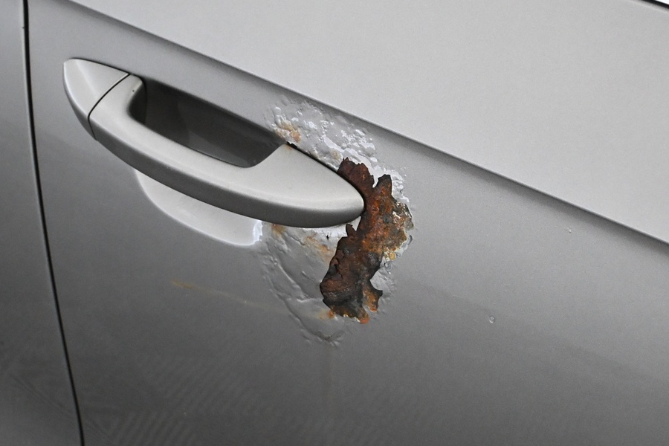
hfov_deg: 24.7
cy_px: 161
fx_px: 1530
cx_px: 314
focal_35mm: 82
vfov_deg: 16.6
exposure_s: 1/80
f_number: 4.8
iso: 3200
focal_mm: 30.5
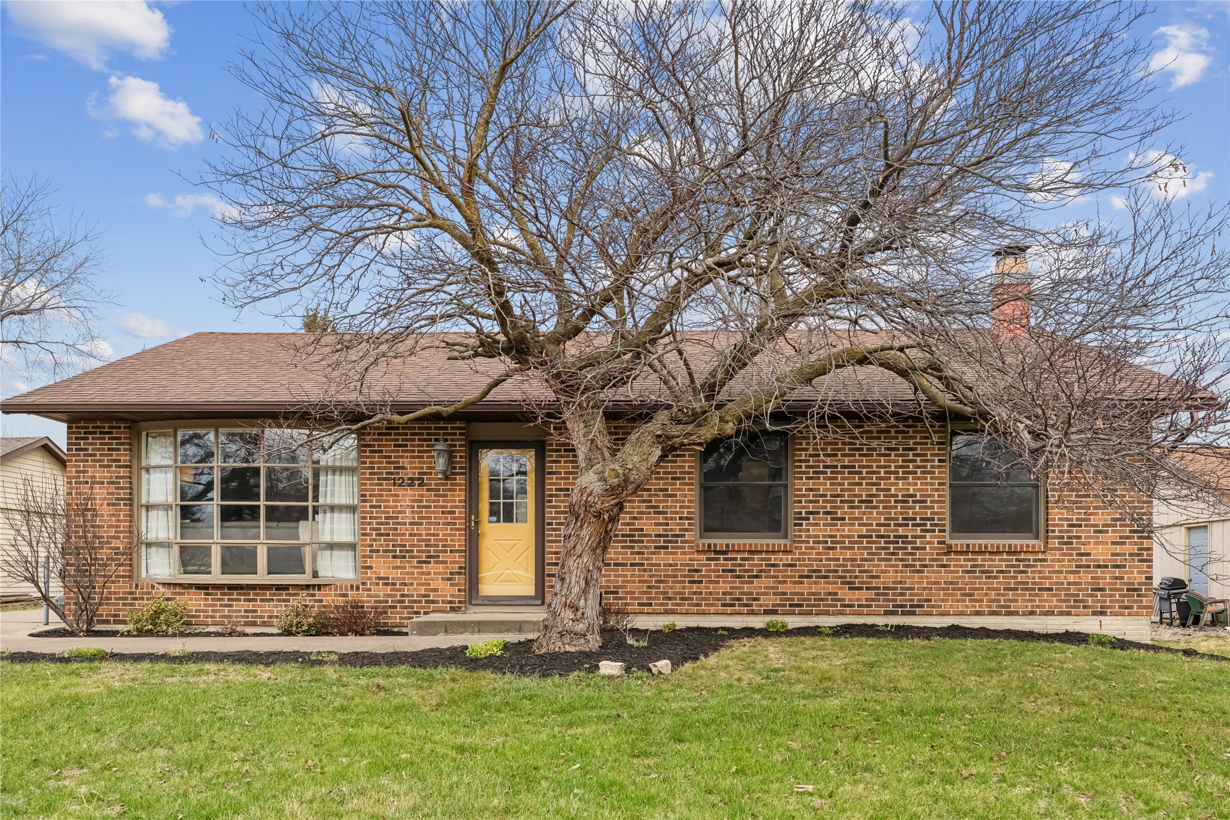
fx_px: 922
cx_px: 615
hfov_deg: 67.4
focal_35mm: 27
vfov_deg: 47.9
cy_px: 410
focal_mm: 27
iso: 400
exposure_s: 1/250
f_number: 9
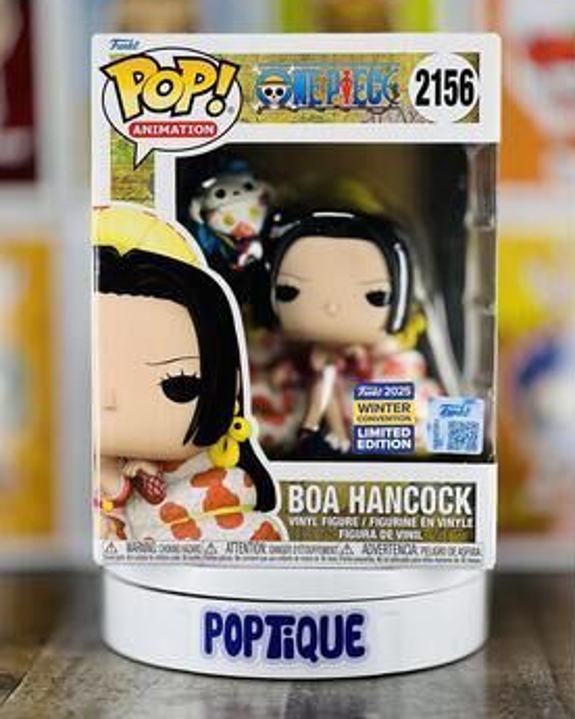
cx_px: 281
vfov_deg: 23.0
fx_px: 1766
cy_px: 333
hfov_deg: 18.5
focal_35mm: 83
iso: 32
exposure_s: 1/121
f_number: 2.8
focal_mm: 9
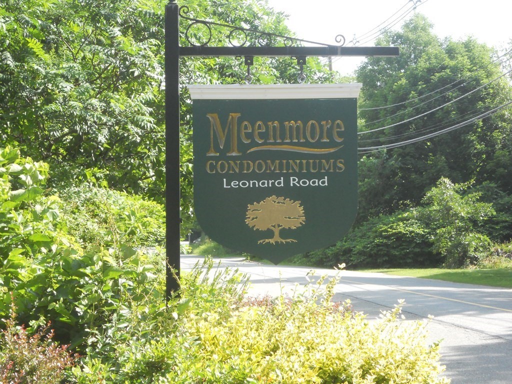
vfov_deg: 19.1
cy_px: 192
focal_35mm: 77
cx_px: 256
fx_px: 1139
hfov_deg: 25.3
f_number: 5.9
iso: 250
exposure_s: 1/250
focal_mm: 13.9
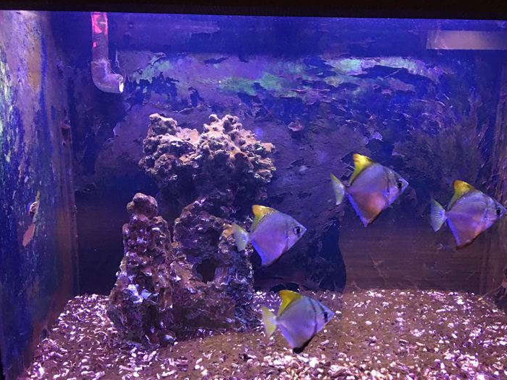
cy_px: 216
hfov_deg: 55.2
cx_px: 284
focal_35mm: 33
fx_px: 483
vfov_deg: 42.8
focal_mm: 4.15
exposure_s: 1/4
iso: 64
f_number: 2.2
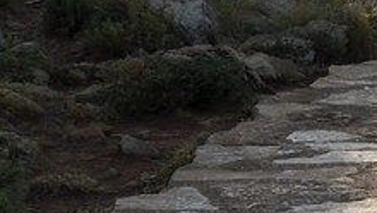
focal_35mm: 274
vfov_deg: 4.4
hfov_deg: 6.7
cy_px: -57
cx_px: 1340
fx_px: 2740
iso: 200
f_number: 13
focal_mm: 36
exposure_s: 1/200
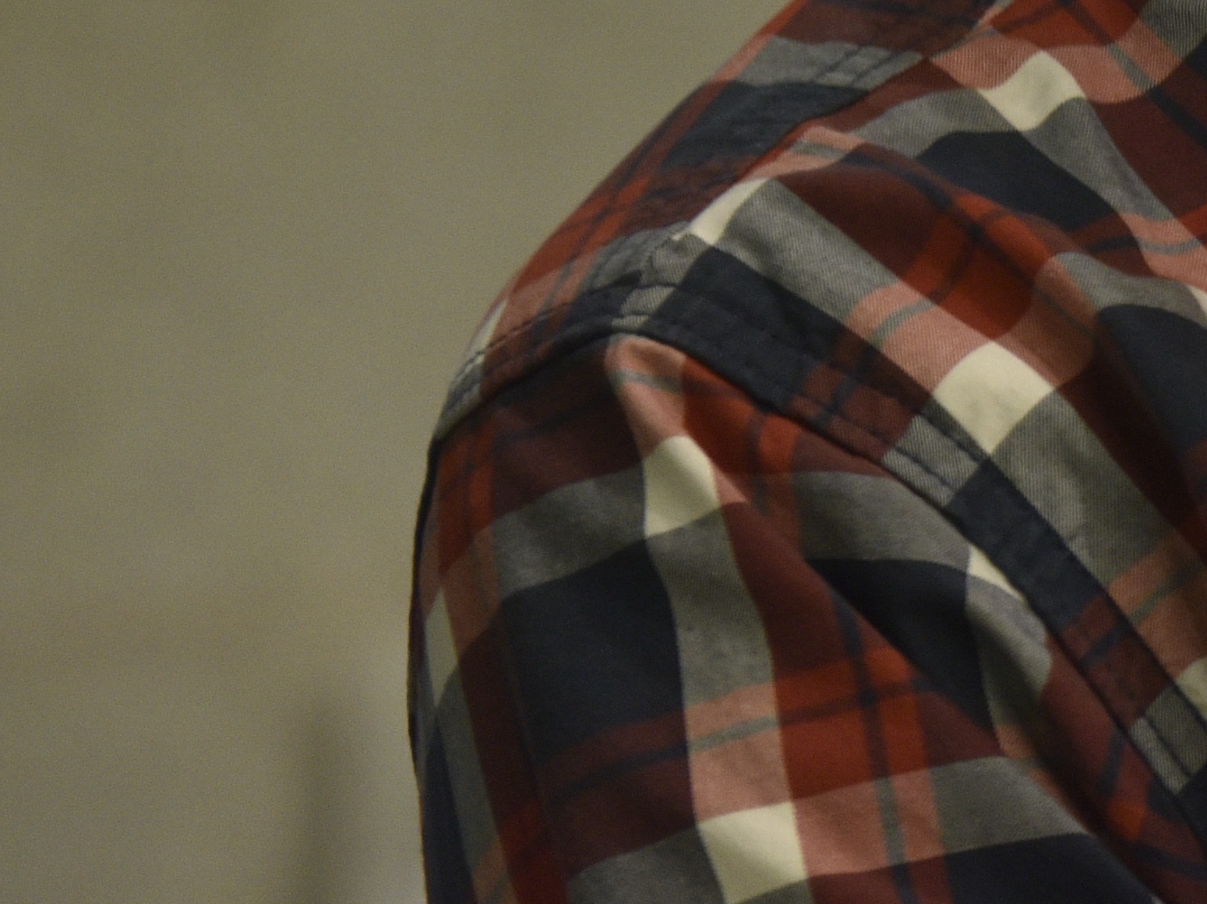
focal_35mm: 320
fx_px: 11155
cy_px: -1006
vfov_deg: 4.6
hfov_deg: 6.0
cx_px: 2684
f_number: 3.2
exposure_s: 1/60
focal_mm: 70
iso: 1000
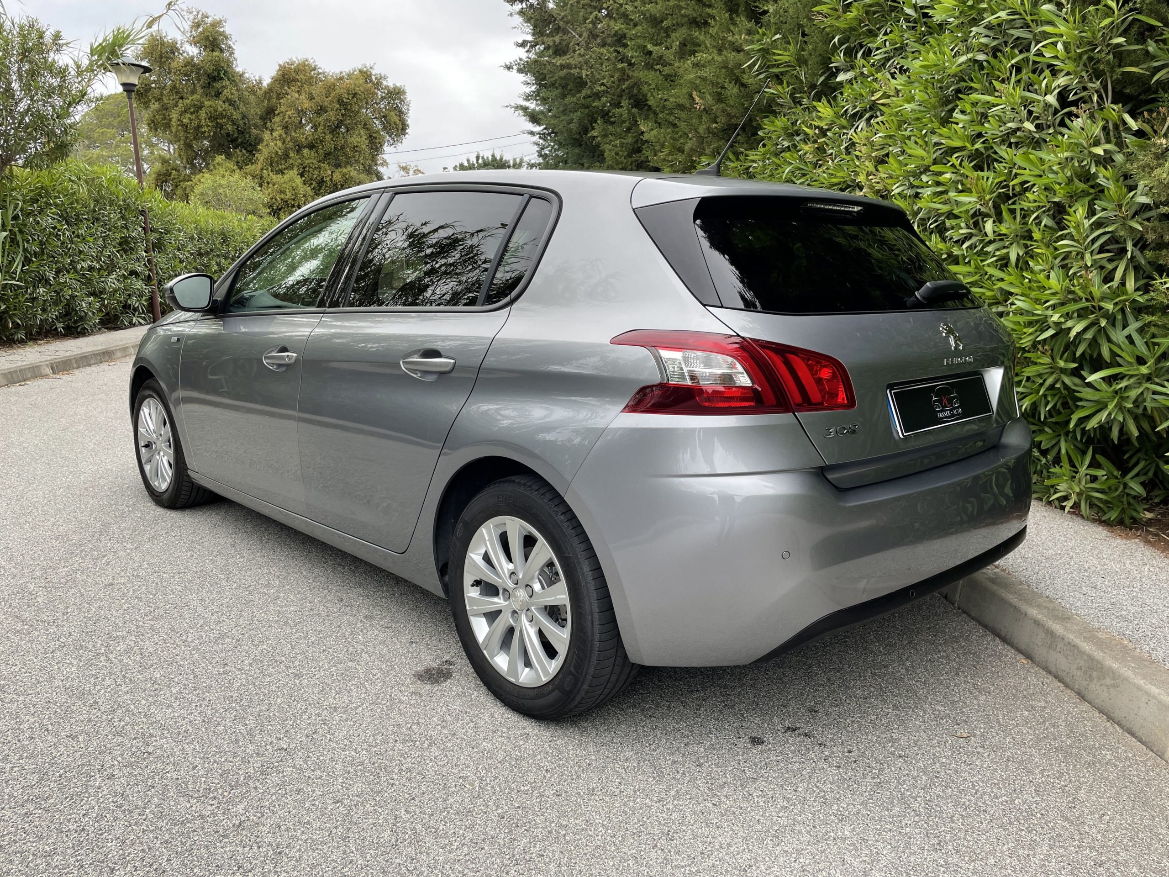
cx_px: 584
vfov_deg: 53.1
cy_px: 438
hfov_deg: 67.3
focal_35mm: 26
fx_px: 878
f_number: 1.6
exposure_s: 1/445
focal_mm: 4.2
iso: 32
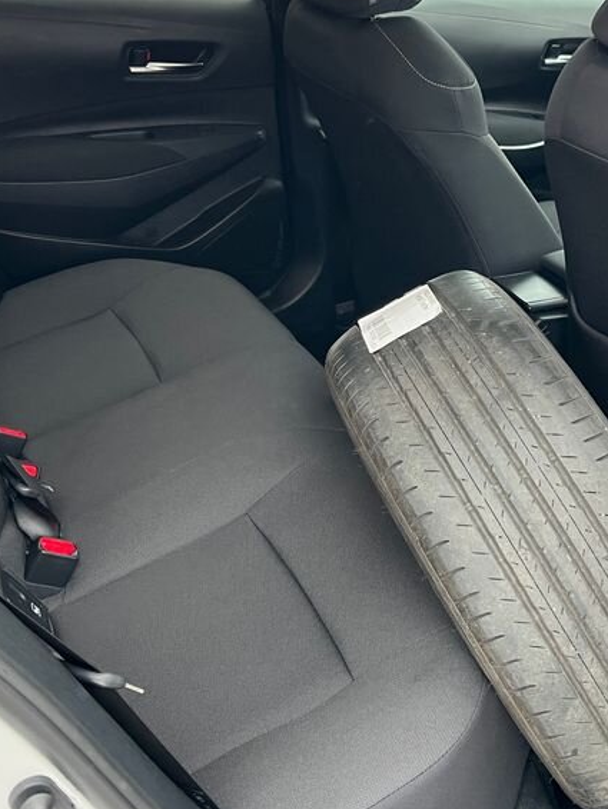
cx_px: 403
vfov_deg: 40.2
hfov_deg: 30.7
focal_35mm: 47
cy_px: 319
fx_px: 1100
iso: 125
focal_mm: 5.1
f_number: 1.6
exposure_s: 1/75
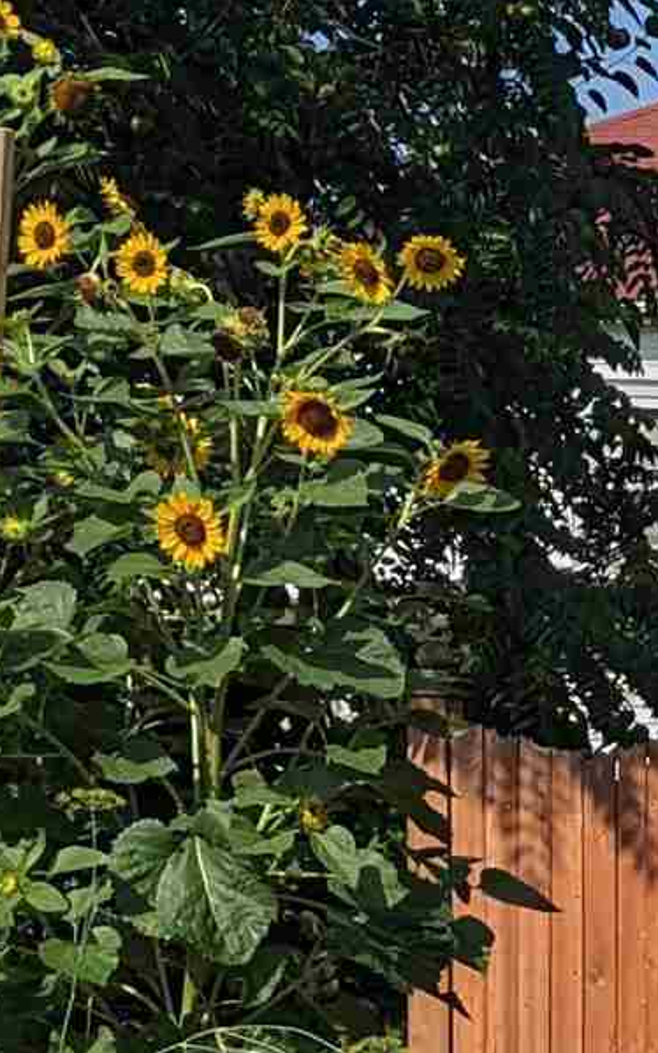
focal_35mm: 147
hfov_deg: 8.4
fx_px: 4216
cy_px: 1264
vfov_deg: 13.8
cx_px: 1341
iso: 56
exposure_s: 1/5848
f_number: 1.73
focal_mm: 4.38
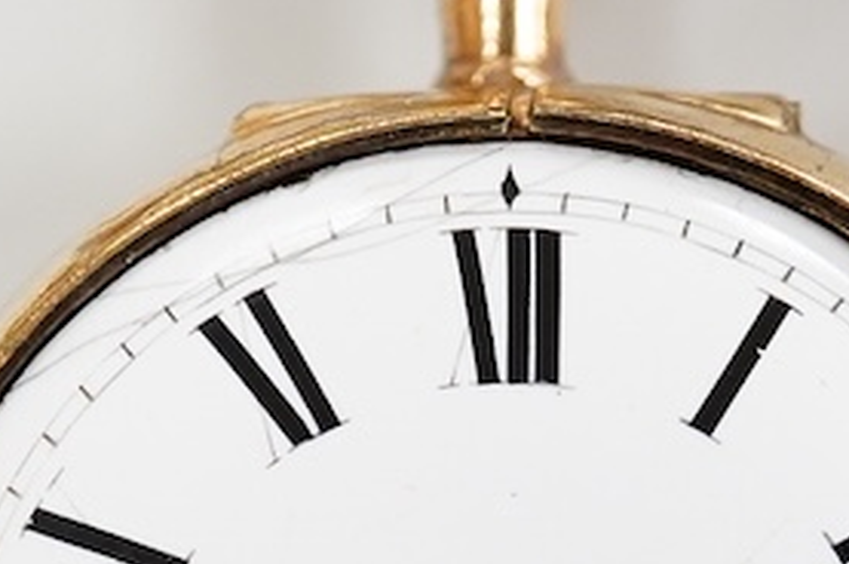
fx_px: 4311
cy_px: 539
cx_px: 550
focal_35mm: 183
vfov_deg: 7.5
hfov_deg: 11.2
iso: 3200
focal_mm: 30
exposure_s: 1/400
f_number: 5.6
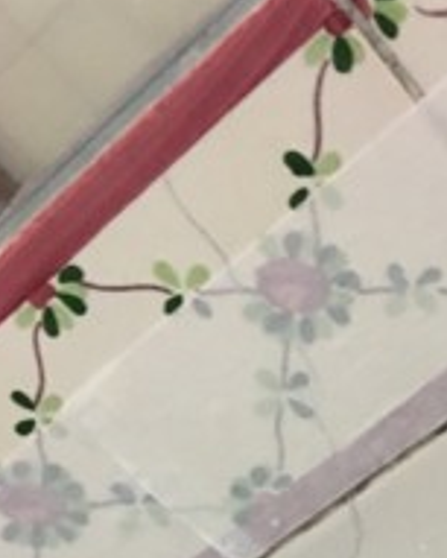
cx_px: 510
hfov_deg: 19.7
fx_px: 1223
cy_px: 660
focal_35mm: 74
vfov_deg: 23.6
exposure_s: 1/10
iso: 80
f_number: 2.2
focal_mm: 4.15
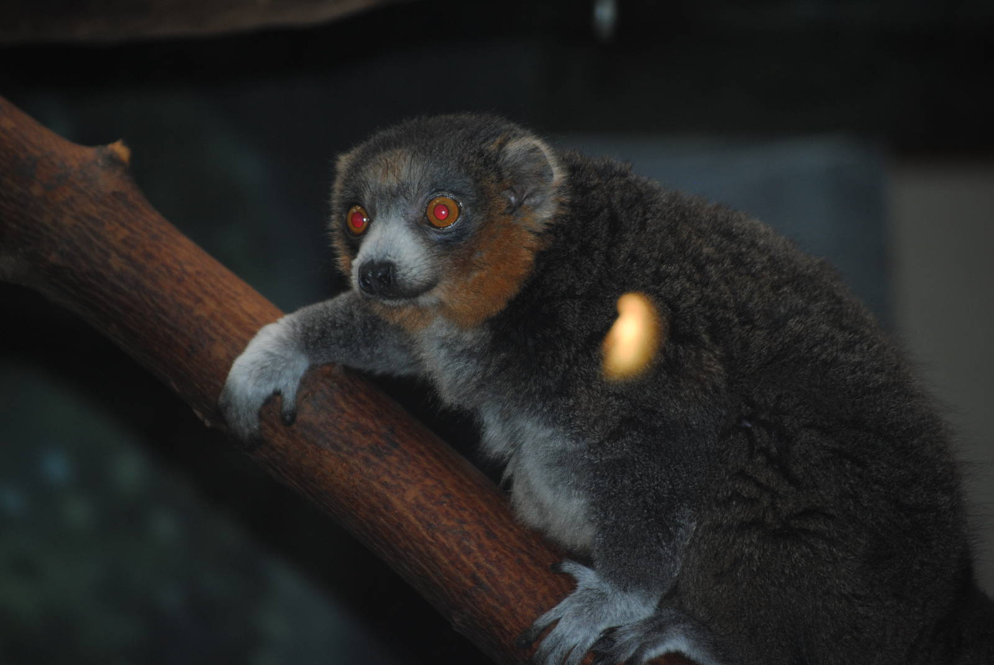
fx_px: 6012
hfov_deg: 9.5
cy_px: 332
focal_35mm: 218
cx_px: 497
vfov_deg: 6.3
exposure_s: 1/60
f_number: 5
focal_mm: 145
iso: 200
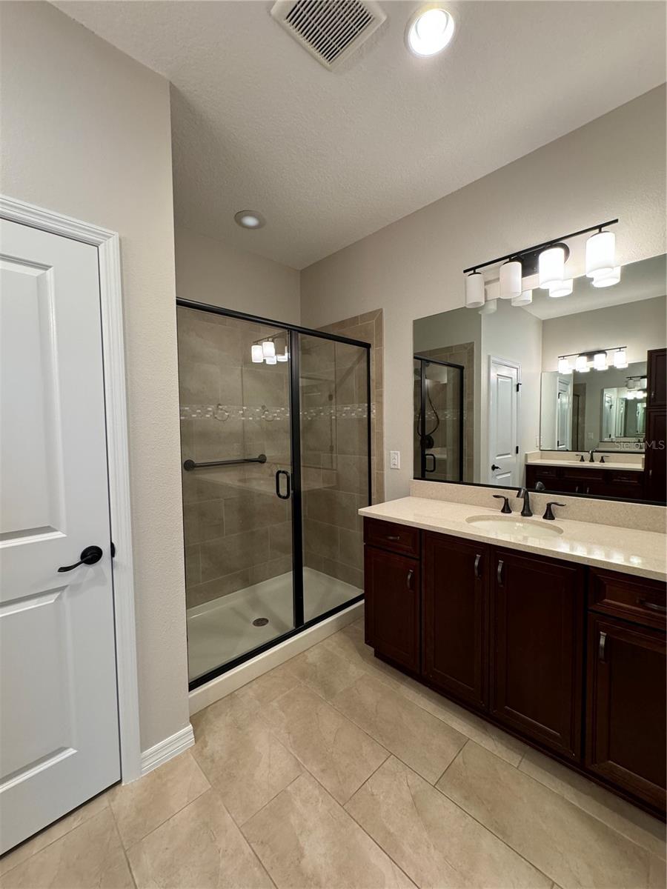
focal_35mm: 14
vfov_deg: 102.1
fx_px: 360
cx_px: 334
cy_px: 444
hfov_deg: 85.7
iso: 250
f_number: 2.2
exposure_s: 1/60
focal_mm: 2.22
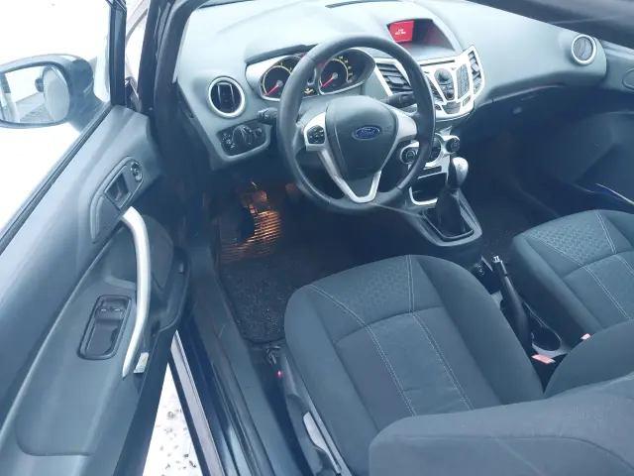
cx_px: 317
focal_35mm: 30
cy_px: 238
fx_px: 549
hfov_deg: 60.0
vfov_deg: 46.8
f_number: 1.8
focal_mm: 4.6
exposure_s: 1/25
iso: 250
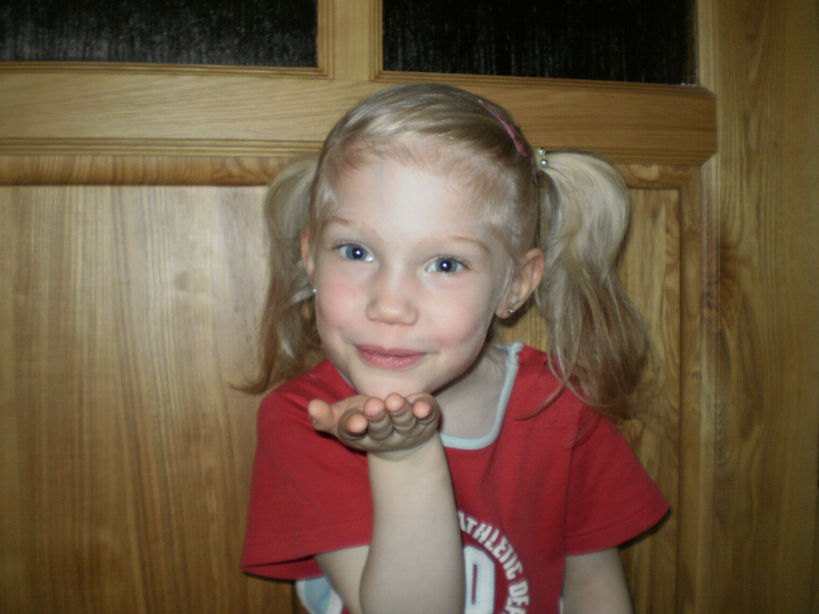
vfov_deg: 39.7
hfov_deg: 51.4
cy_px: 307
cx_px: 410
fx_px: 852
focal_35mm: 36
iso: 125
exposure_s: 1/30
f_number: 3.1
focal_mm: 6.3
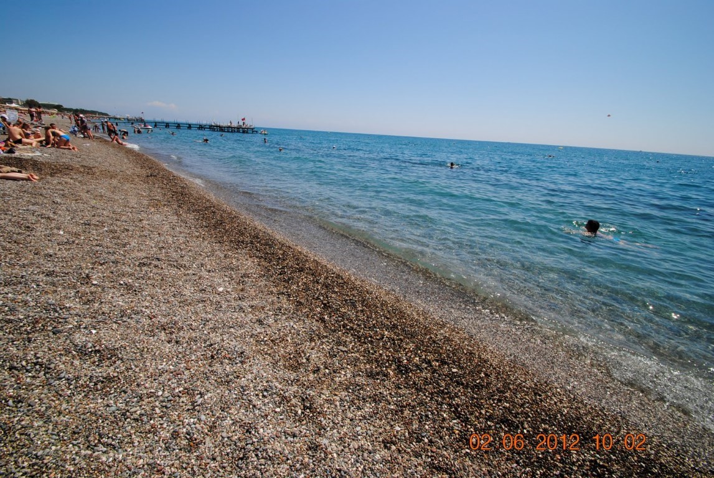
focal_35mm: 15
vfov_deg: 77.5
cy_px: 239
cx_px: 357
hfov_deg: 100.3
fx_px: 298
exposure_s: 1/200
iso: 100
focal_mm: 10
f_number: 11
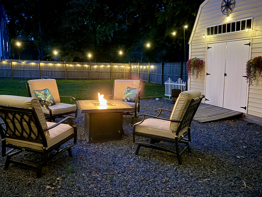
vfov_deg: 46.8
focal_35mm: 30
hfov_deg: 59.9
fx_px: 227
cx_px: 121
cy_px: 92
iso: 2500
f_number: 1.78
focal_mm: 6.76
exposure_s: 1/9
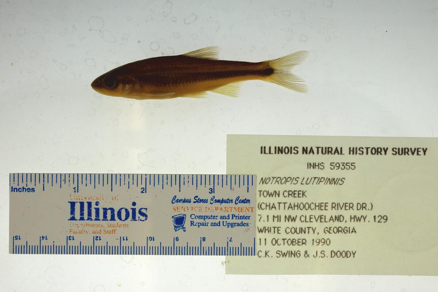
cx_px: 219
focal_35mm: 60
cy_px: 146
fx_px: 730
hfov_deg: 33.4
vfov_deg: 22.6
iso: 100
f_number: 10
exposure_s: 1/200
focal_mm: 60
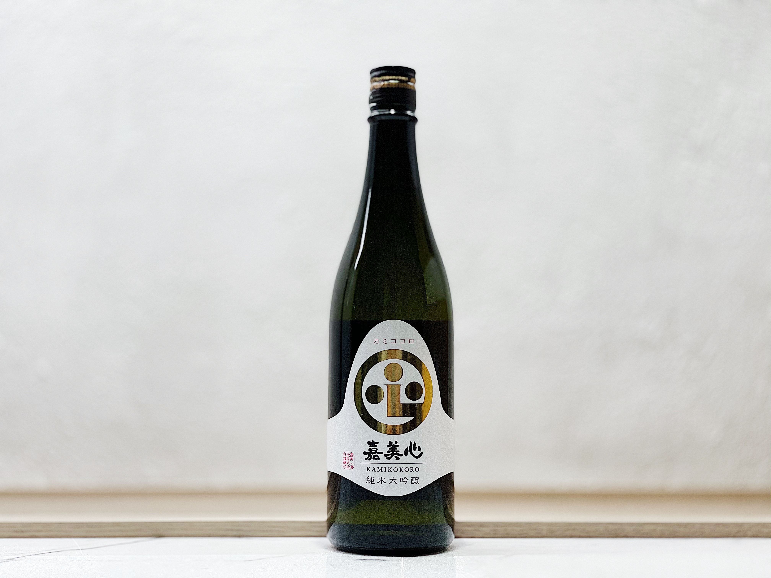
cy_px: 289
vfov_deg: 28.0
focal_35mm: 52
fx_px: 1158
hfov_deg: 36.8
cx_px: 386
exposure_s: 1/100
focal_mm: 6
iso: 64
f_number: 2
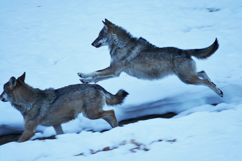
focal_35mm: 598
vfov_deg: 2.3
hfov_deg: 3.4
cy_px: 80
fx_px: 4020
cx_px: 121
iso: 125
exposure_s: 1/250
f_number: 4
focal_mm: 219.33
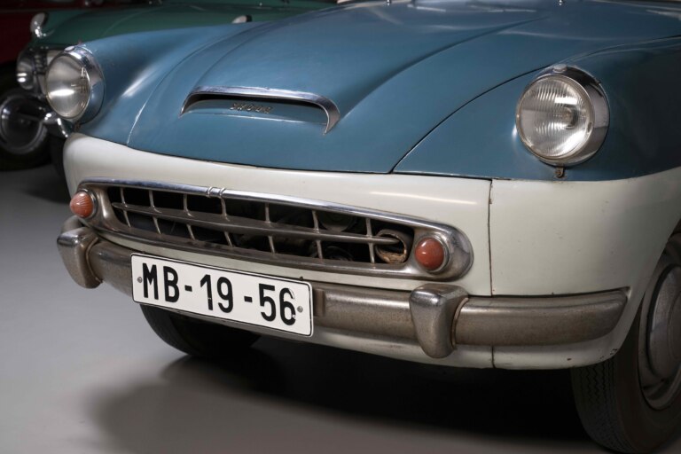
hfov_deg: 32.4
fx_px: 1173
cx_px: 340
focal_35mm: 62
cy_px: 227
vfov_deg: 21.9
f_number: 8
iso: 400
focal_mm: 62
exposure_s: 1/8
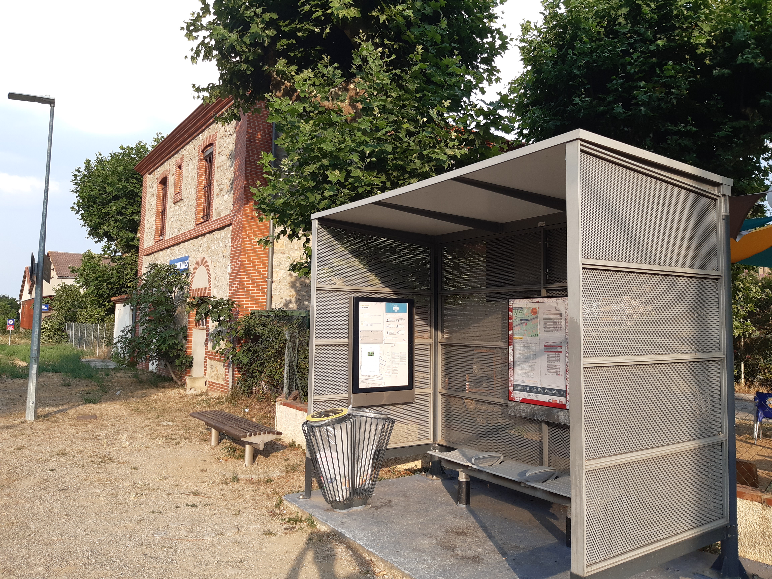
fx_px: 580
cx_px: 386
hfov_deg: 67.3
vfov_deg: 53.1
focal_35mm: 26
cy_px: 290
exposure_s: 1/708
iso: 40
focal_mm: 3.92
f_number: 1.7
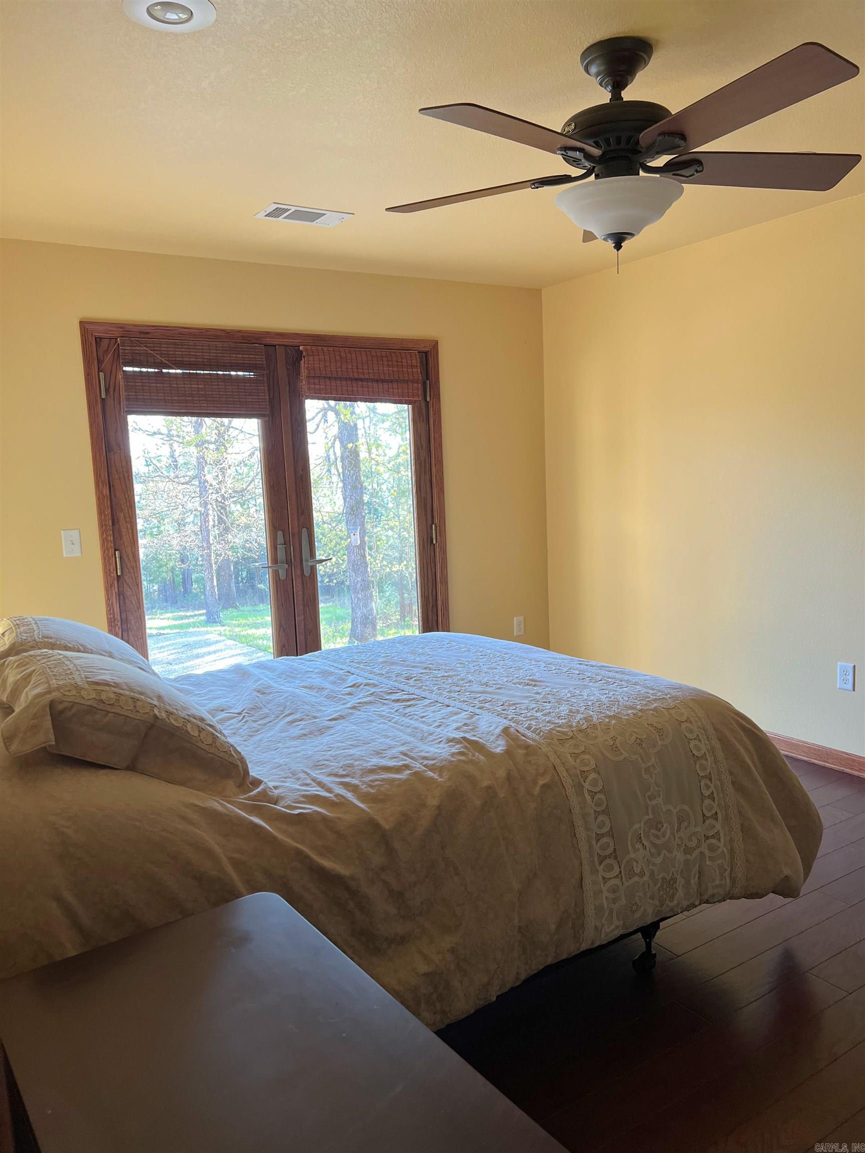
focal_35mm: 26
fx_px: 866
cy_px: 576
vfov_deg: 67.3
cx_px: 432
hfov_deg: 53.1
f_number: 1.5
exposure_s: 1/101
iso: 125
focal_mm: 5.7
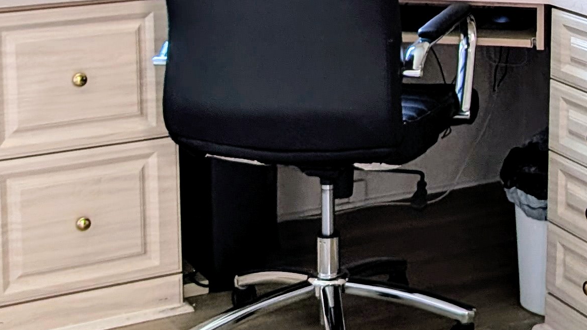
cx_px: 649
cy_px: -116
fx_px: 1432
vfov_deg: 12.7
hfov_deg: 21.9
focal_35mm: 92
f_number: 1.68
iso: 17
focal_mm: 6.9
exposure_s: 1/32.5
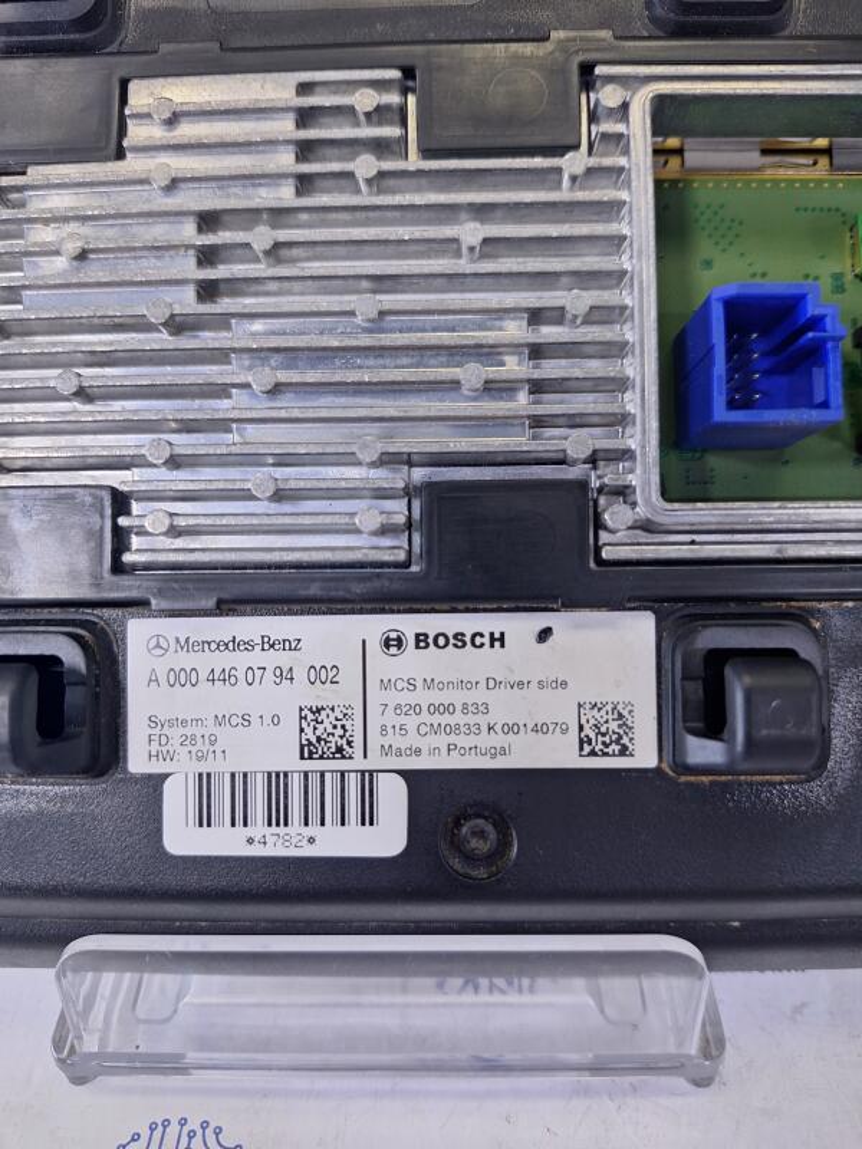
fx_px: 764
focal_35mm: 23
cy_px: 574
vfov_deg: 73.9
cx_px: 431
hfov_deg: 58.9
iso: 250
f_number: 1.8
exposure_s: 1/50
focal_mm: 5.54
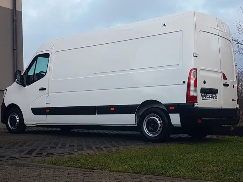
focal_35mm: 27
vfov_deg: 51.4
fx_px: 190
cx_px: 122
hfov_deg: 65.3
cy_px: 91
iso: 40
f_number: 1.7
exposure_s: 1/299
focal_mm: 4.2
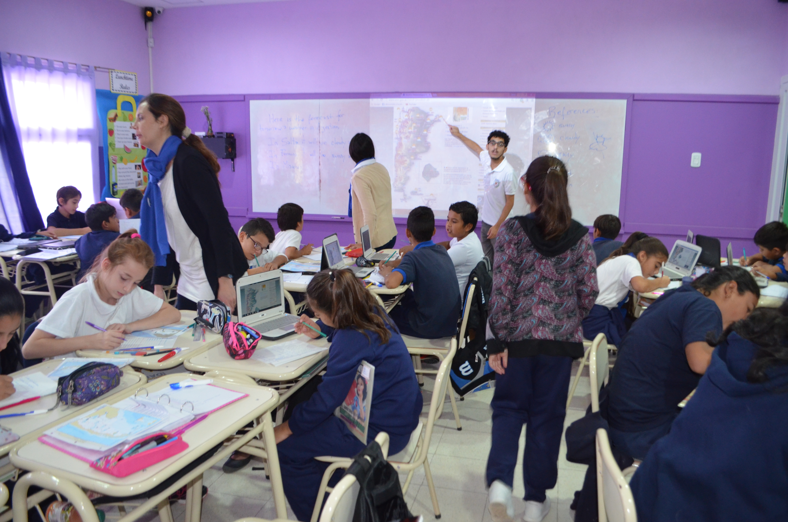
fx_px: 590
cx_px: 394
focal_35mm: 27
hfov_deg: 67.5
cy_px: 261
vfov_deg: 47.7
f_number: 3.5
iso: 1600
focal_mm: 18
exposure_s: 1/60
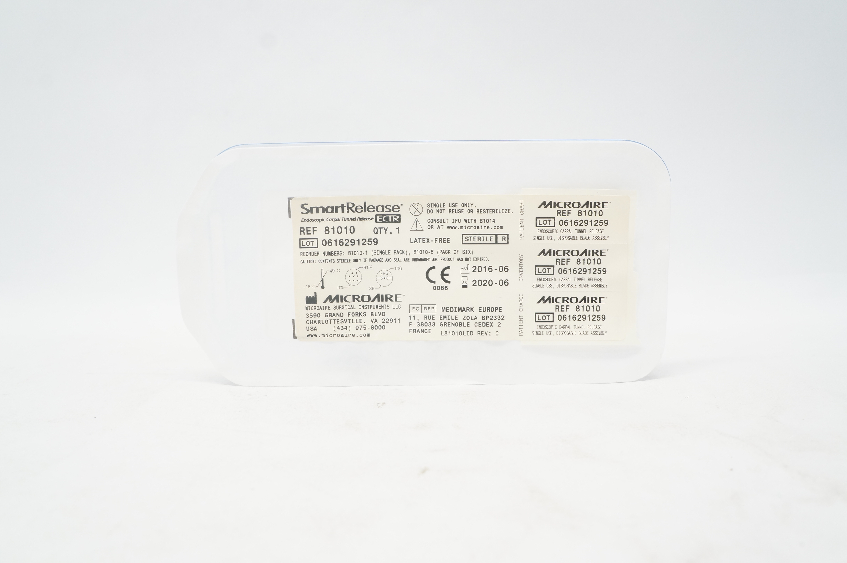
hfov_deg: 67.4
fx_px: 635
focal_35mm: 27
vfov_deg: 47.8
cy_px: 282
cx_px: 424
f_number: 8
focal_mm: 18
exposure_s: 1/40
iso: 800
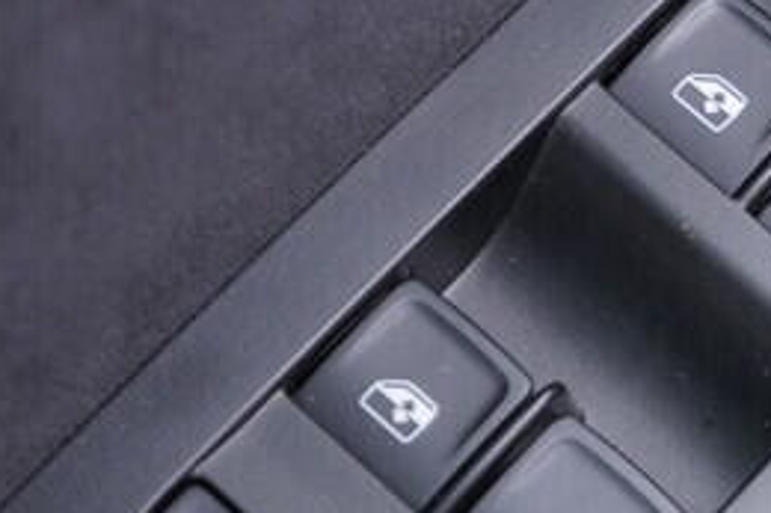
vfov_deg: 9.6
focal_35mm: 142
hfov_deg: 14.2
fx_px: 3039
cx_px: 789
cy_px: 132
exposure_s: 1/40
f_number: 2.8
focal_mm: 24
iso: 250
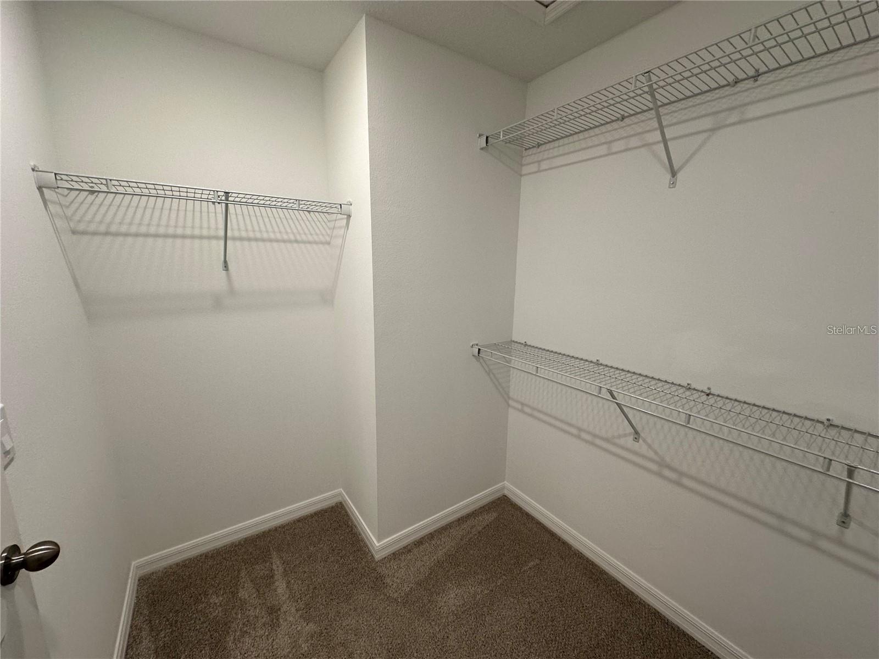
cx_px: 440
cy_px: 330
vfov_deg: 85.7
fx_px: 356
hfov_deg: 102.1
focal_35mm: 14
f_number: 2.2
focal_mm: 2.22
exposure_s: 1/120
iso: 125
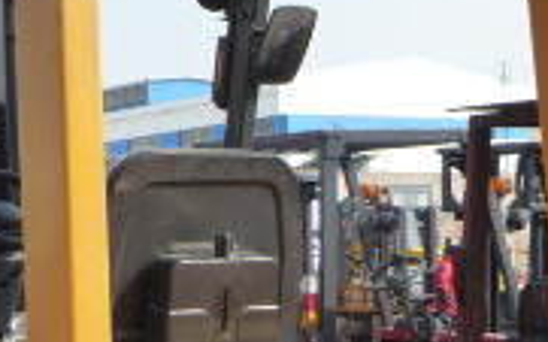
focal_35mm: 105
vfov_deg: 12.1
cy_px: 439
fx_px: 1568
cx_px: 272
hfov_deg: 19.8
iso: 160
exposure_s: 1/640
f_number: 3.3
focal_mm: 4.7
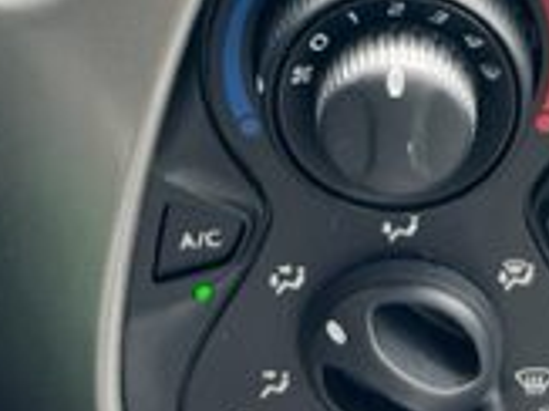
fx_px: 1617
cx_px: 408
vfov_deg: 13.6
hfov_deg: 19.2
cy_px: -222
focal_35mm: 102
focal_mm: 5.7
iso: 40
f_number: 1.5
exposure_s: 1/164
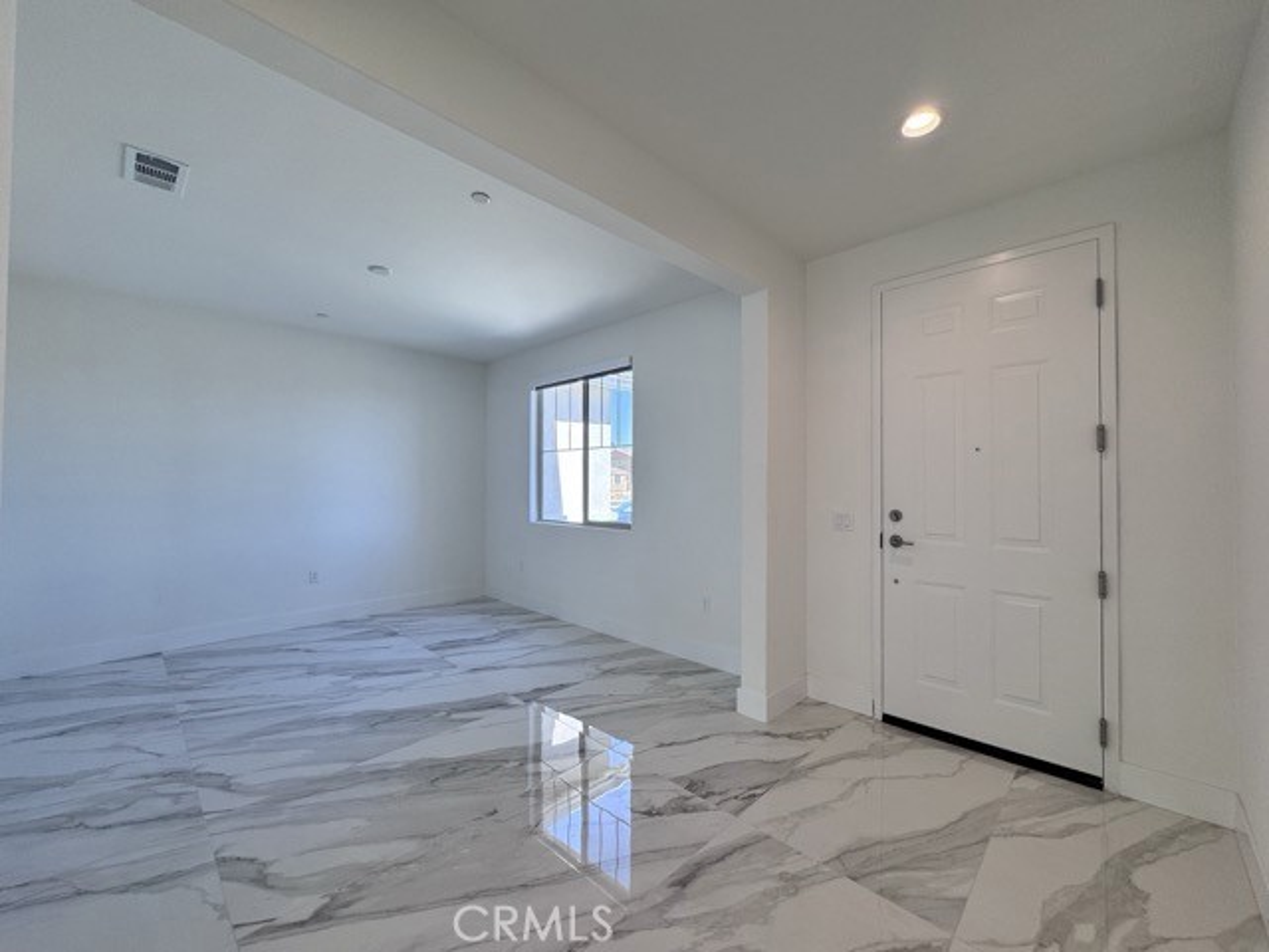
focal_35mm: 14
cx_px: 634
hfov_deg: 102.1
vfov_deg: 85.7
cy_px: 476
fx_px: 513
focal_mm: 2.22
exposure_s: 1/120
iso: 50
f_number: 2.2
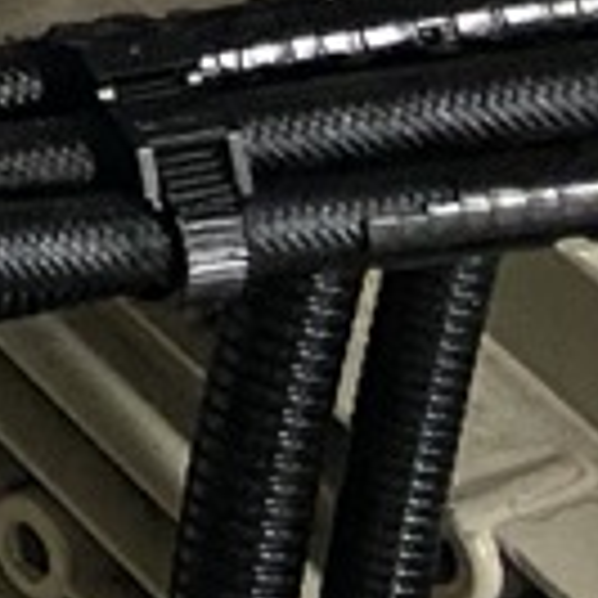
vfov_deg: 7.1
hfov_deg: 6.1
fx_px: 4339
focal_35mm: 222
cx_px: -2059
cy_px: -1097
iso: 250
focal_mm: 4.25
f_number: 1.8
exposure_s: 1/60
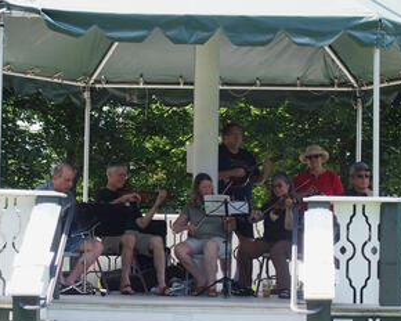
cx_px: 198
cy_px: 184
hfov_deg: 15.5
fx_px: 1472
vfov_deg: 12.4
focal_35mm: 124
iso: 100
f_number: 3.5
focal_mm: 19.6
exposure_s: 1/400
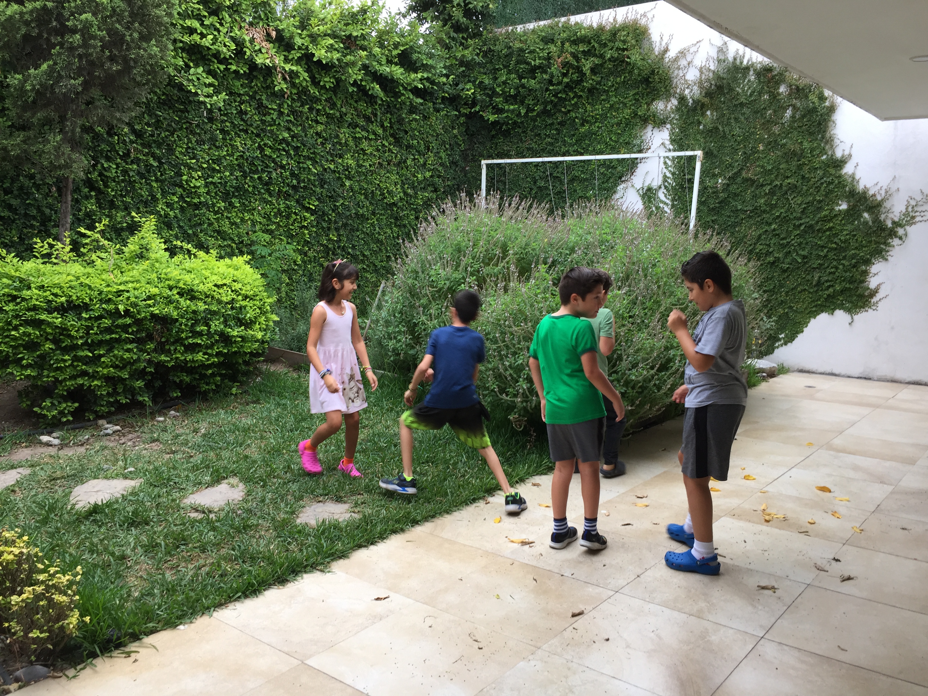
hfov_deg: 61.7
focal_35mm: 29
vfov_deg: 48.2
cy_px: 348
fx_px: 777
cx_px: 464
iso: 32
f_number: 2.2
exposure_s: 1/60
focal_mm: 4.15
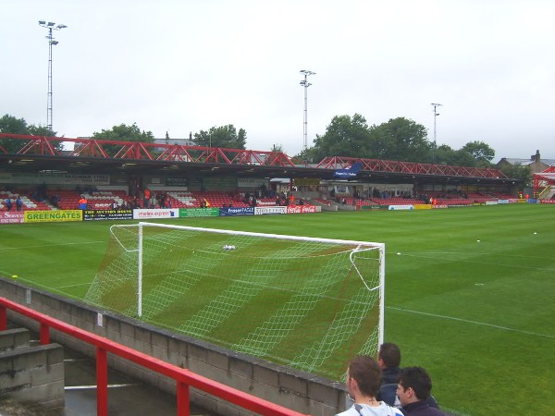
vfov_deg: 40.7
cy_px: 208
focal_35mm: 35
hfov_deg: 52.6
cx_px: 278
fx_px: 561
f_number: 2.8
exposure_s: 1/180
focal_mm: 7.4
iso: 50
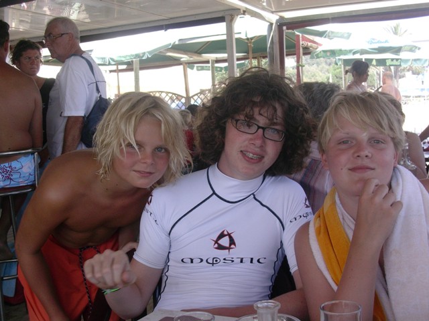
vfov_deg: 32.2
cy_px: 160
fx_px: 558
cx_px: 214
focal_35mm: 45
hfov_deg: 42.1
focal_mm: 6.7
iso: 70
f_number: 2.9
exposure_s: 1/209
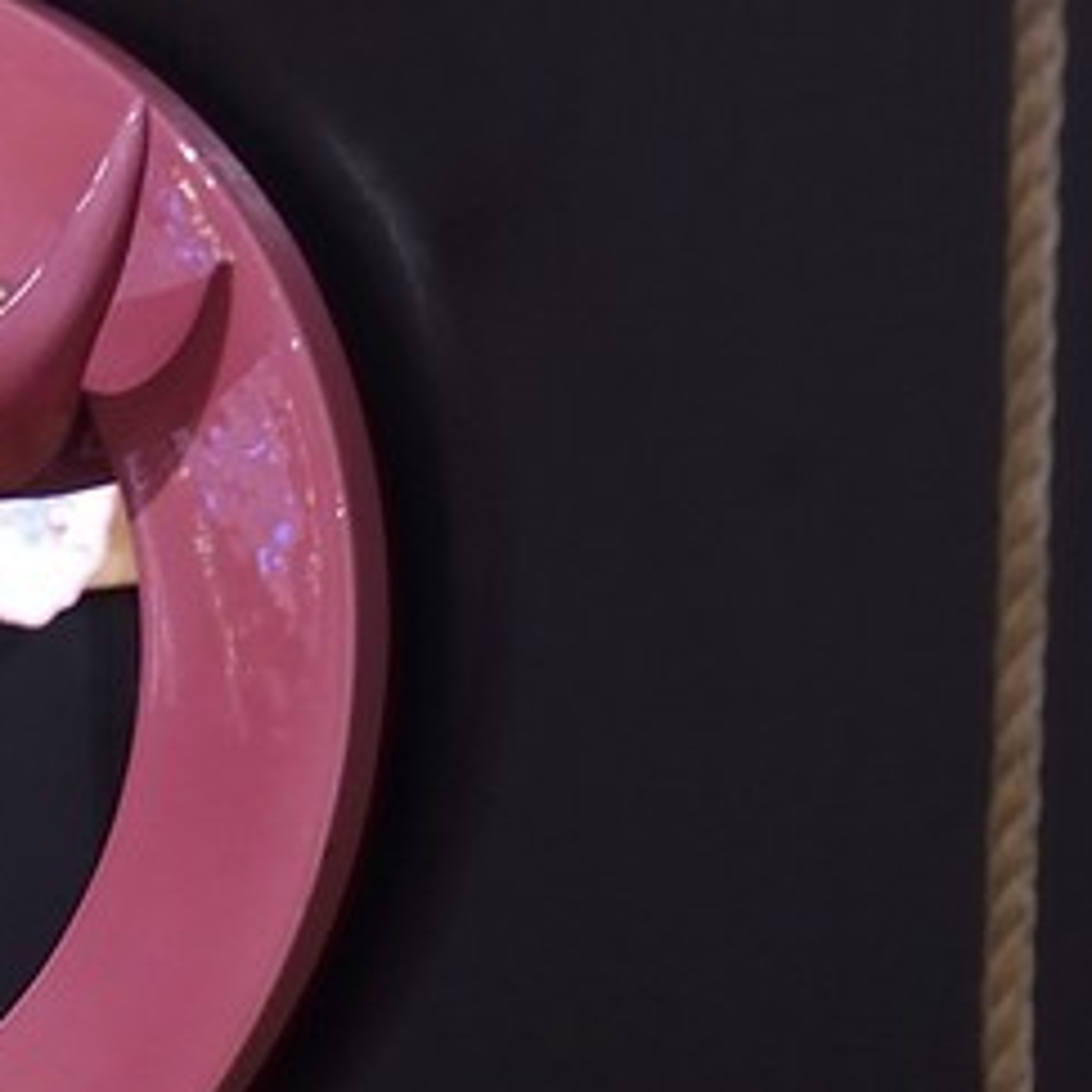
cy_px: 2247
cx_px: -1901
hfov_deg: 8.5
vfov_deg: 9.1
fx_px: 6389
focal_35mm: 179
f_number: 4
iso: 1600
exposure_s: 1/15
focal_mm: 32
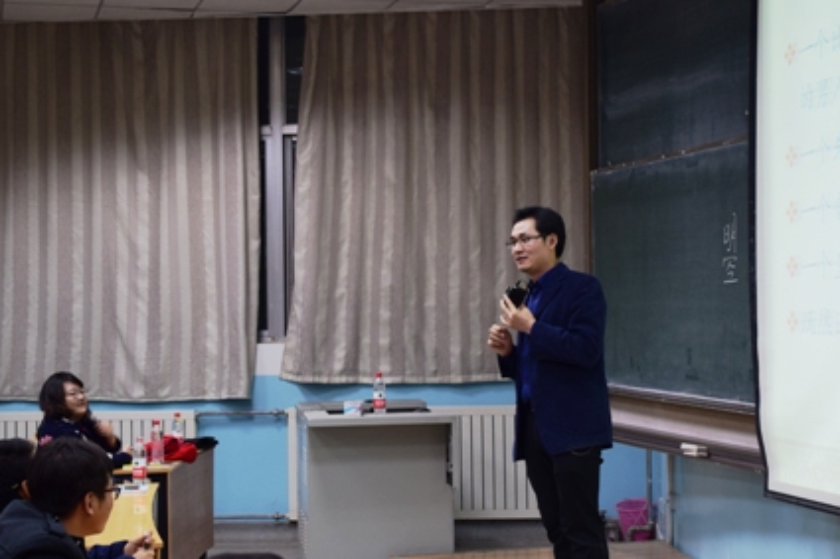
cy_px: 269
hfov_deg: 28.0
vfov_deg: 18.9
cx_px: 532
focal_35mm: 72
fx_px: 1679
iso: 640
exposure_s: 1/15
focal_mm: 34
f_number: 6.7
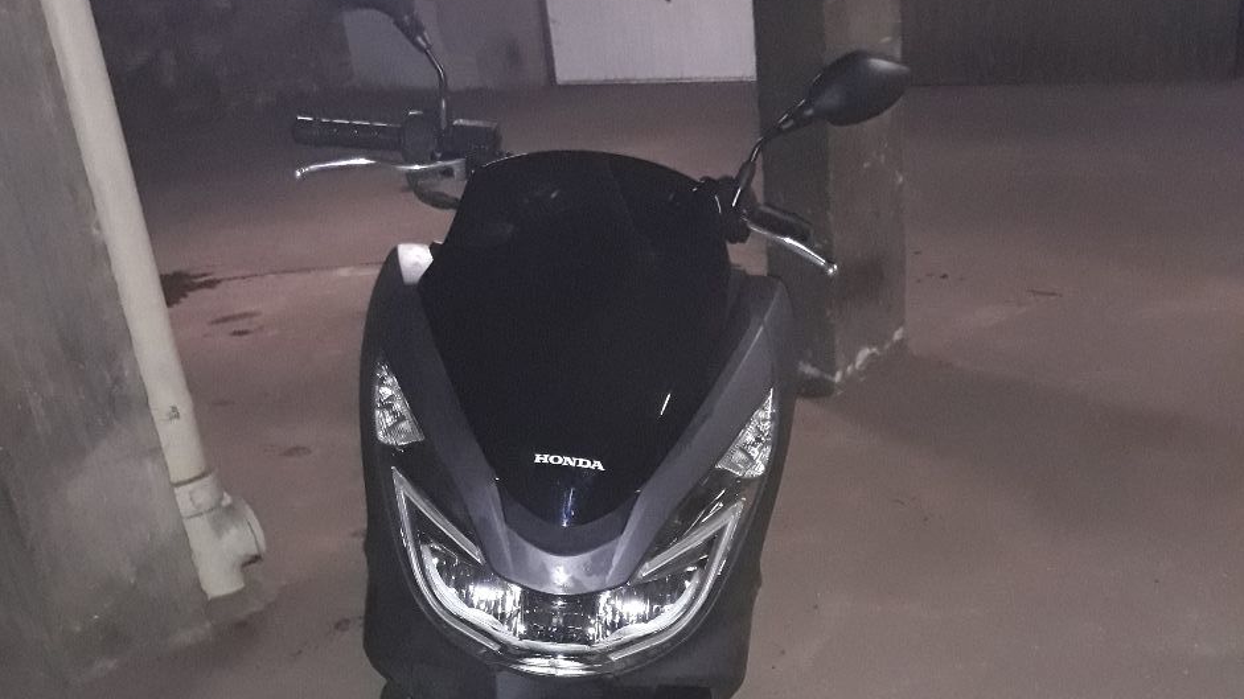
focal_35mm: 40
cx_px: 613
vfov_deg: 28.8
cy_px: 593
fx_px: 1319
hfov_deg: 50.5
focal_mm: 3.71
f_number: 1.7
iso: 500
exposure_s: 1/25
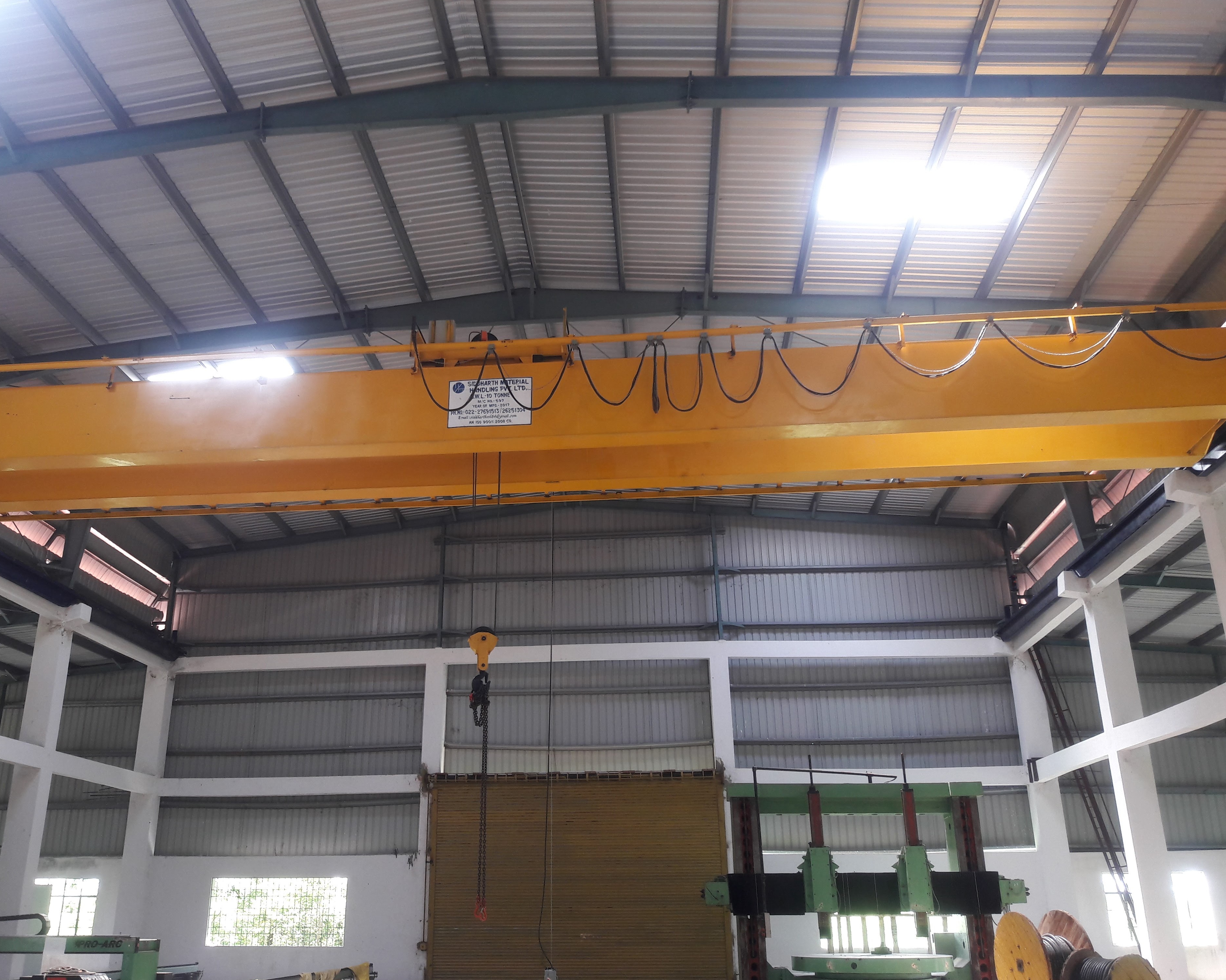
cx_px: 554
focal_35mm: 30
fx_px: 1089
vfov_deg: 48.5
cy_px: 500
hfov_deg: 58.7
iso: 50
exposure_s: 1/33
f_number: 1.9
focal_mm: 3.7
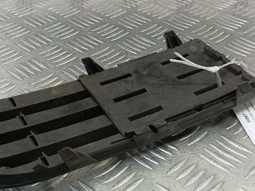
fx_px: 317
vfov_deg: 33.6
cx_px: 69
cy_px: 103
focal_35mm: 43
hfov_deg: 42.7
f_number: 1.6
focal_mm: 4.11
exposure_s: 1/50
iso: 150
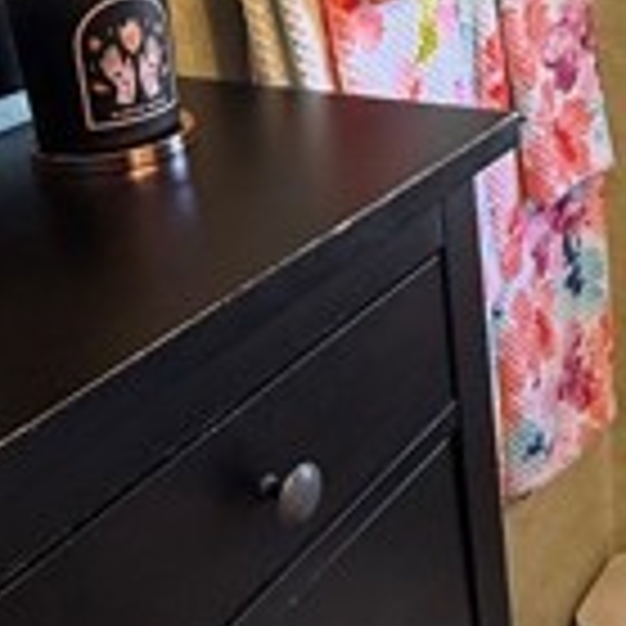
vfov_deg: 28.6
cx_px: 644
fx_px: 1166
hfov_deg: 28.0
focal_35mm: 57
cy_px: 41
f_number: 2.2
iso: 200
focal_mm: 2.22
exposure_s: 1/60
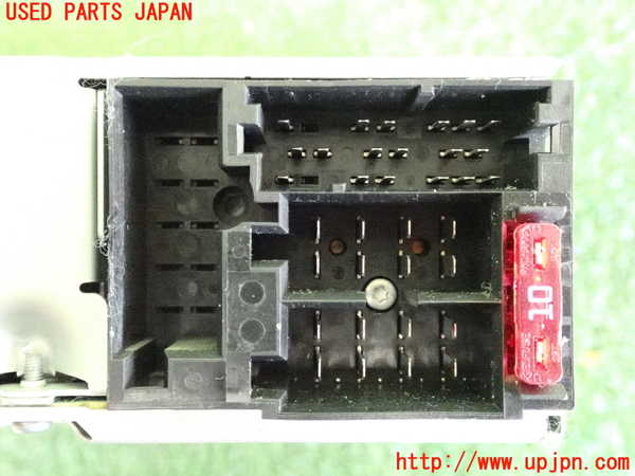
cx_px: 318
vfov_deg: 35.1
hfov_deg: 45.8
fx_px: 752
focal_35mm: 41
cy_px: 238
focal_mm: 7.31
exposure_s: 1/125
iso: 6400
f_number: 2.8
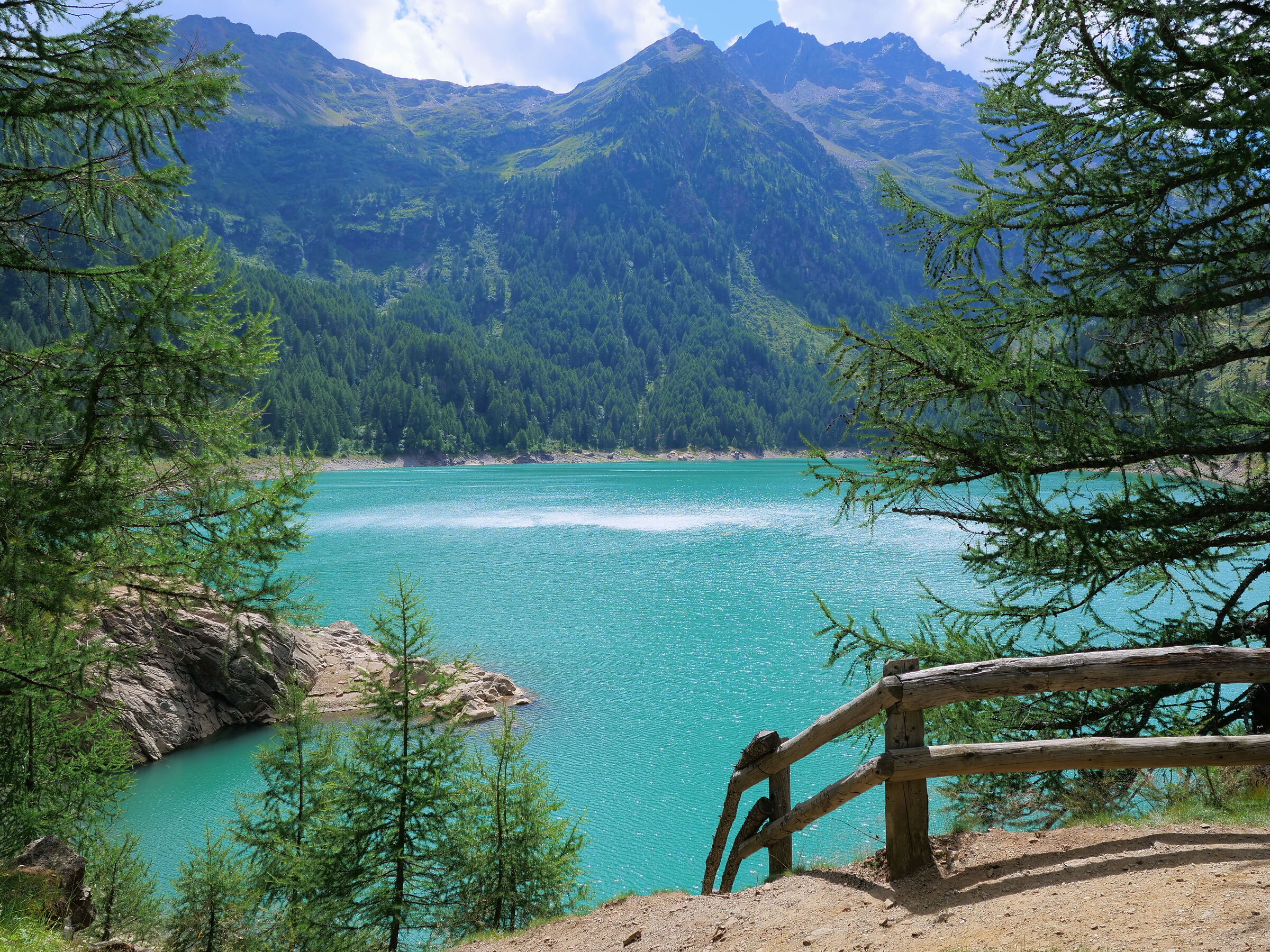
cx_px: 635
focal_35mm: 30
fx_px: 1101
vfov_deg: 46.8
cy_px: 476
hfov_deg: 60.0
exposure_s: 1/500
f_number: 5.6
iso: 200
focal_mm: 15
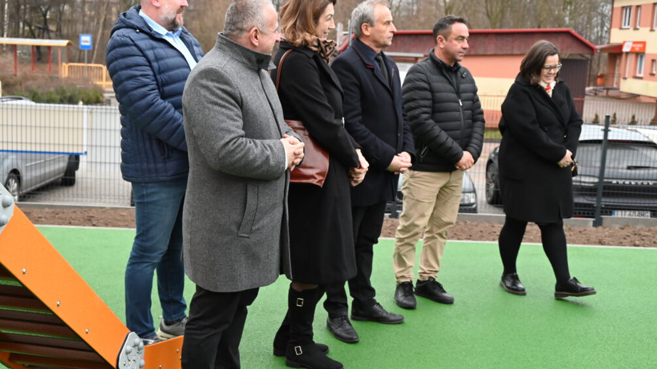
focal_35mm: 46
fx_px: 801
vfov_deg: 25.9
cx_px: 324
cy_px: 165
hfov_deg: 44.6
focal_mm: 43
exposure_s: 1/200
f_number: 5.3
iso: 4500
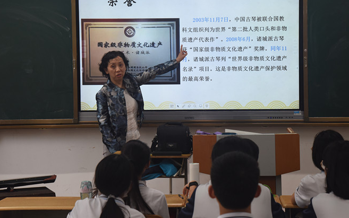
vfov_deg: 14.1
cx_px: 193
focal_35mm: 93
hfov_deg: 22.3
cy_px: 88
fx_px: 885
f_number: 6.3
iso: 1600
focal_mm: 75
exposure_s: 1/160
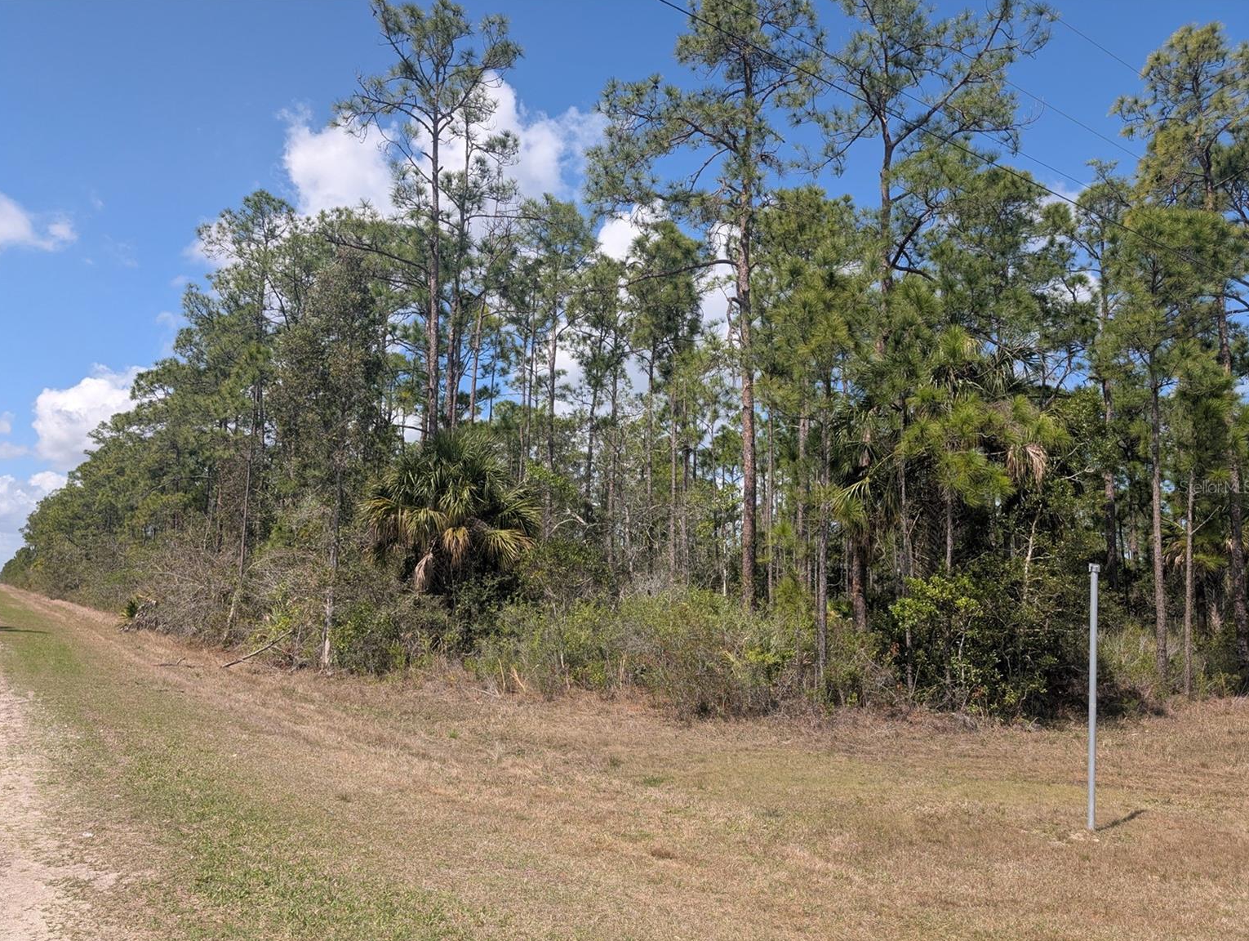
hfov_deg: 69.3
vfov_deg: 55.0
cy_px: 487
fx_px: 903
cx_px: 606
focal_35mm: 25
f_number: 1.68
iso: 23
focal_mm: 6.9
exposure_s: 1/1151
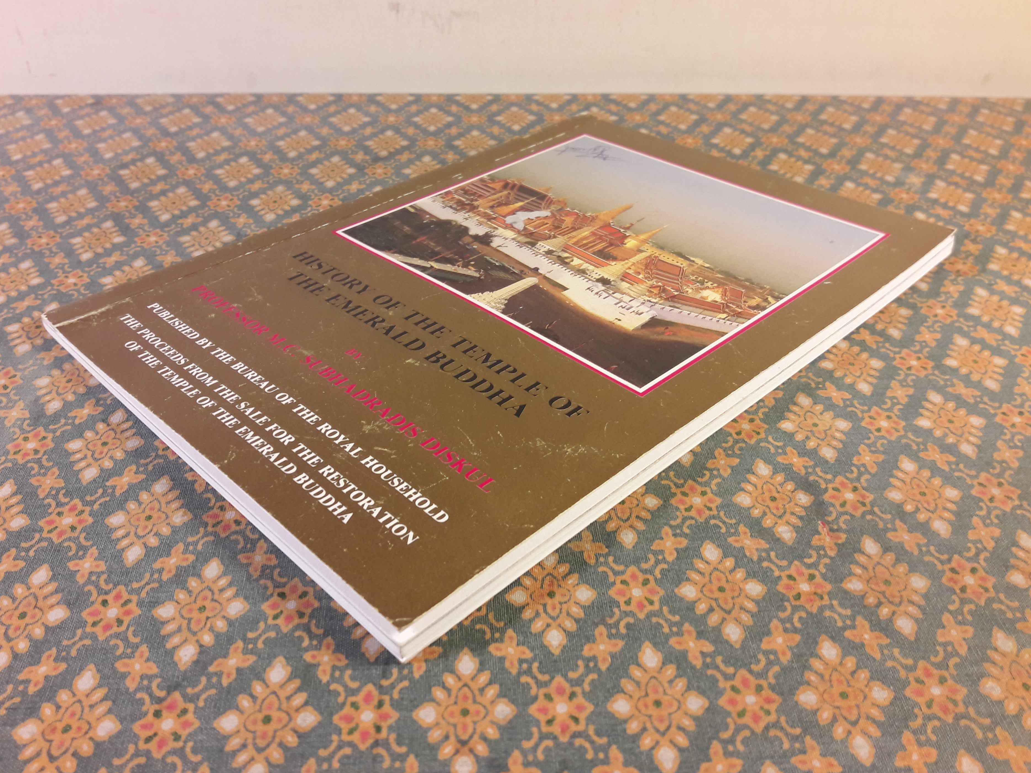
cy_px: 396
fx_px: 923
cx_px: 482
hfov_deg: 58.3
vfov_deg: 45.4
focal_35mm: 31
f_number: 1.9
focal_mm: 3.7
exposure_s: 1/33
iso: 64
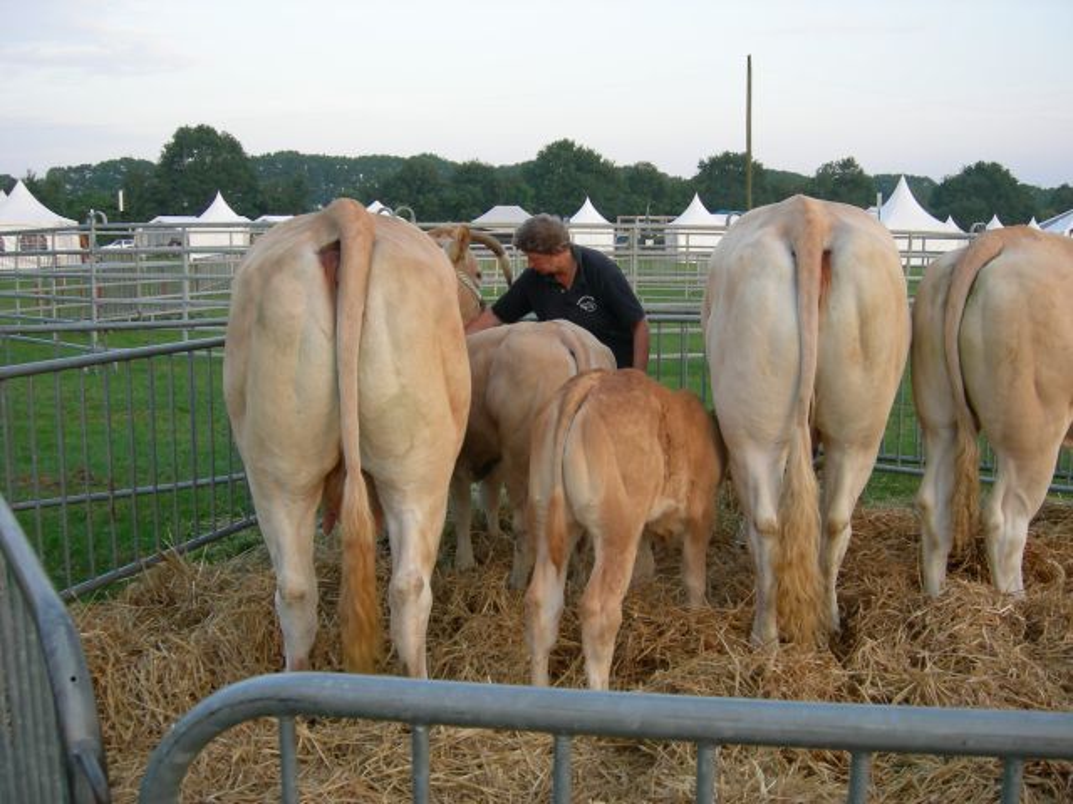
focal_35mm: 36
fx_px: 1116
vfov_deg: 39.7
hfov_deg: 51.4
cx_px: 536
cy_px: 402
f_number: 3.4
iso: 64
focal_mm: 7.5
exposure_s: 1/62.2
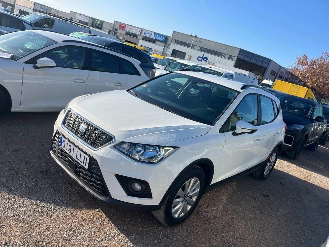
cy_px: 124
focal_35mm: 26
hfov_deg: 67.3
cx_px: 164
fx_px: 247
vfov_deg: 53.1
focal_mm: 5.1
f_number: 1.6
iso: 50
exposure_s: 1/2571
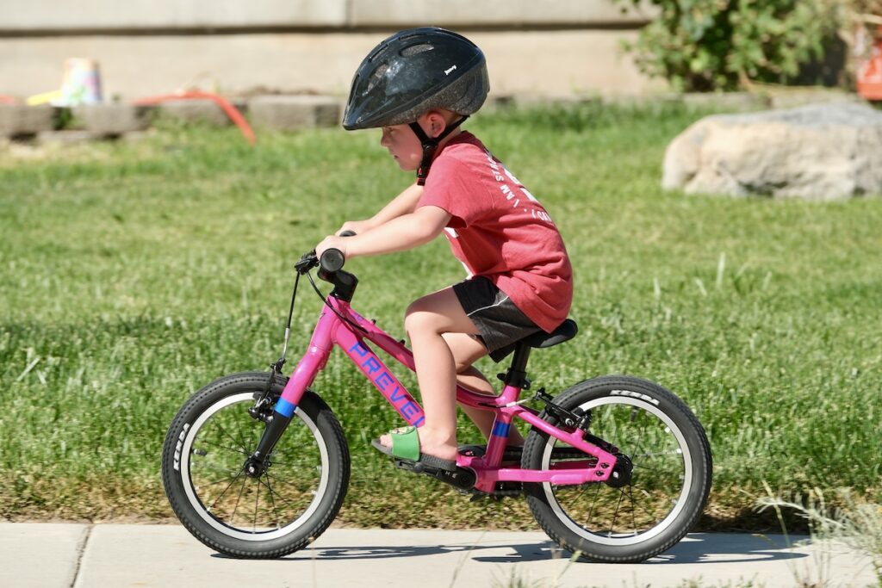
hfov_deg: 9.8
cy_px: 294
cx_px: 441
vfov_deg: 6.5
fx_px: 5145
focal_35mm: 210
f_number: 4.5
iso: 125
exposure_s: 1/550
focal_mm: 140
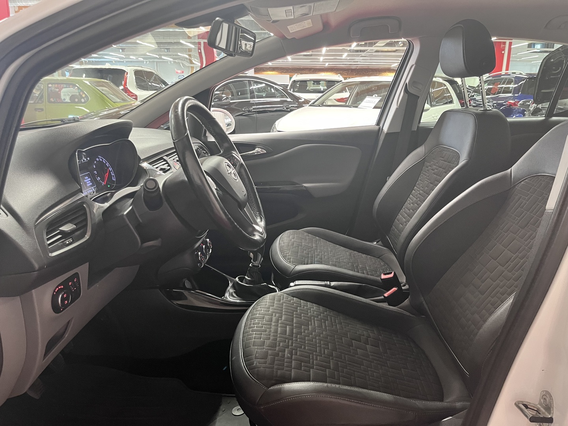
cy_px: 213
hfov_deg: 67.3
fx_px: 427
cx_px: 284
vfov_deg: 53.1
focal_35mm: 26
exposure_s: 1/50
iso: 400
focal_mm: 5.1
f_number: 1.6
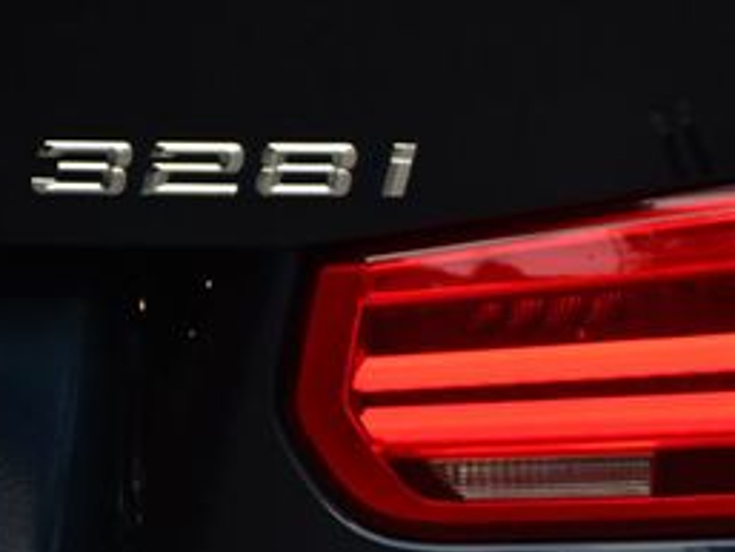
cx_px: 786
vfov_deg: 3.0
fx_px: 10664
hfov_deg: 3.9
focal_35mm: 502
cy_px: 312
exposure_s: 1/500
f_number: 4.8
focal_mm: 140
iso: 400
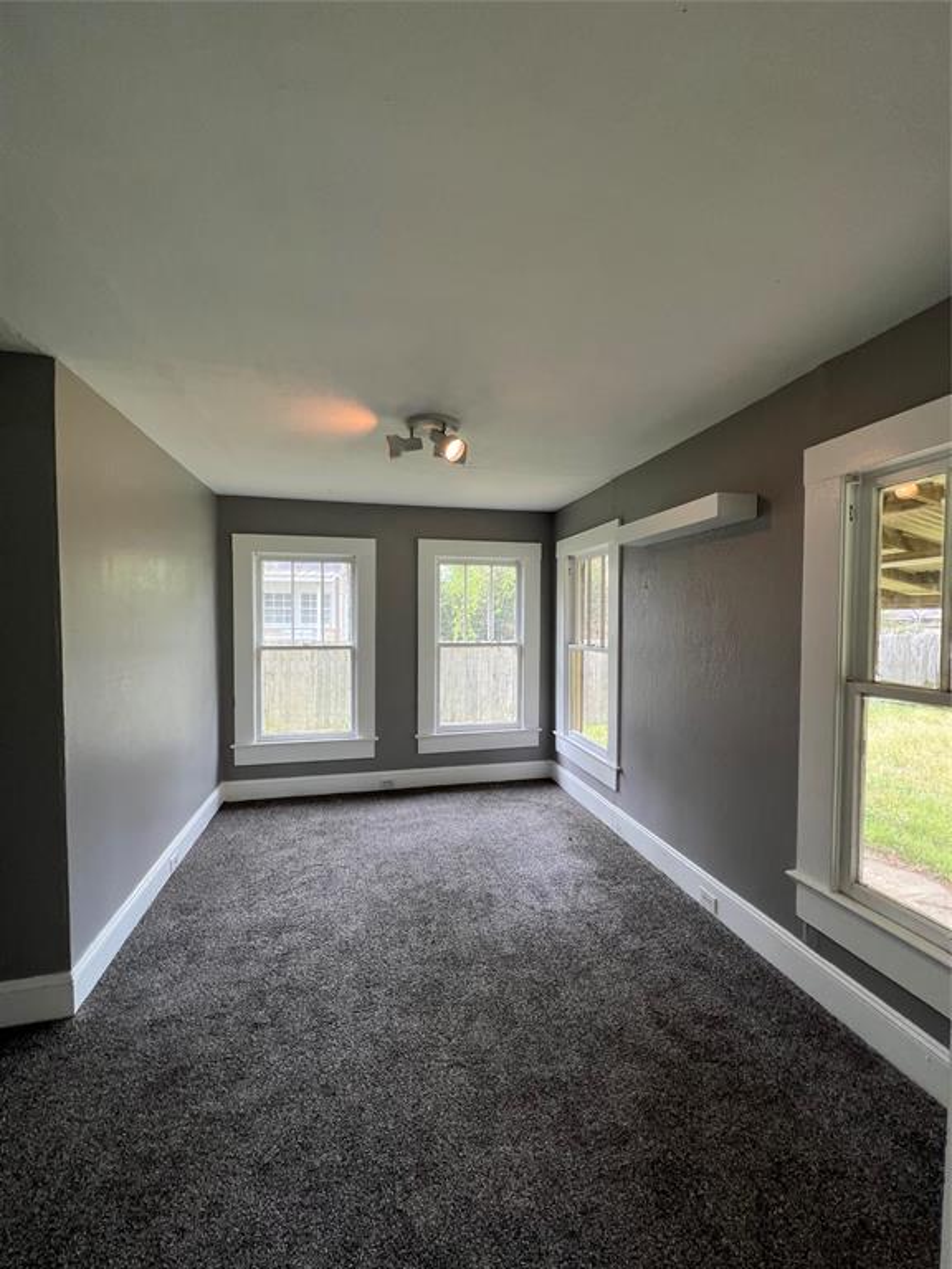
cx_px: 476
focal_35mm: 13
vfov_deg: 106.2
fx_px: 477
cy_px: 634
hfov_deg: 89.9
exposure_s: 1/99
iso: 64
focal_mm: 1.57
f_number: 1.8
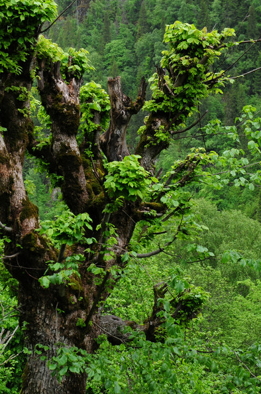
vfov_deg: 20.2
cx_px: 66
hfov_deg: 13.5
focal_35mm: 101
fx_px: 1102
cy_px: 249
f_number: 7.1
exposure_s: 1/200
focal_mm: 40
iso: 400
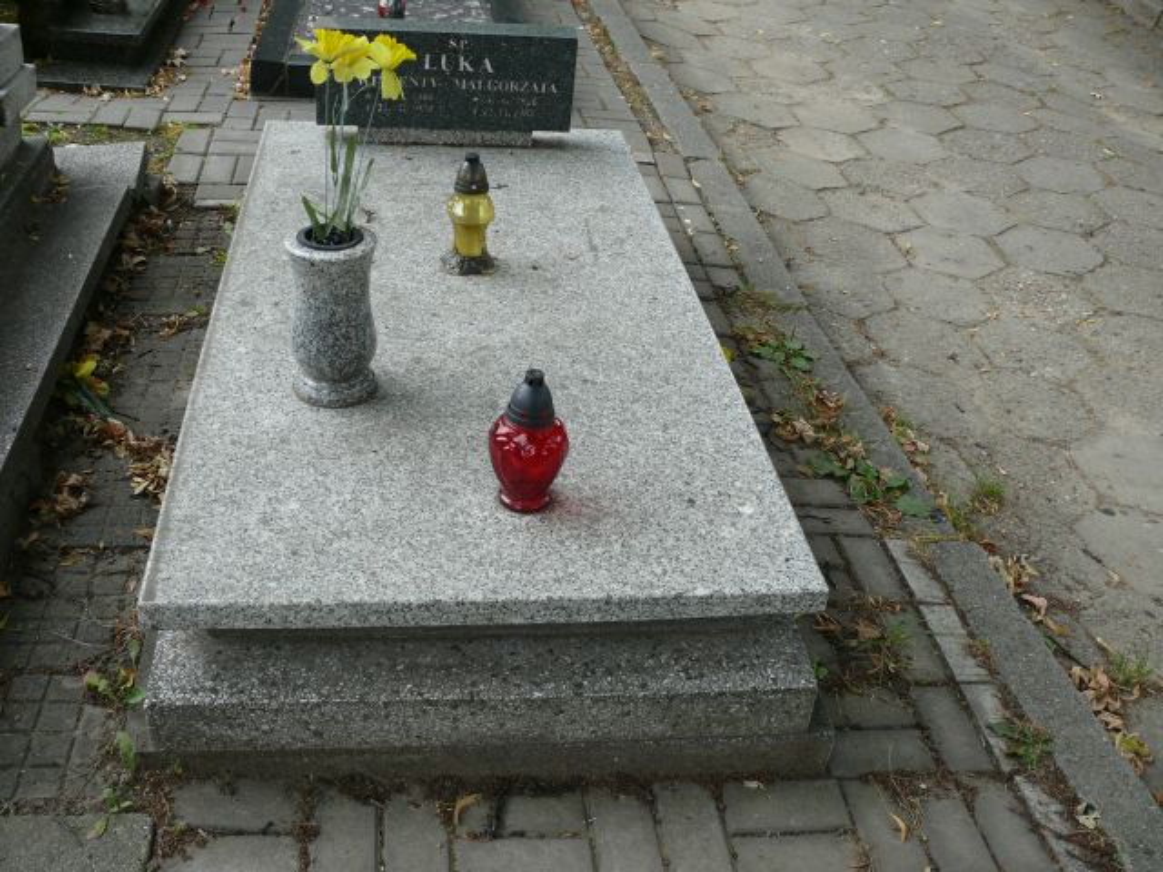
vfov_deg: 40.7
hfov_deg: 52.6
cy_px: 436
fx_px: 1176
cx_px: 582
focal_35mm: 35
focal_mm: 7.4
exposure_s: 1/100
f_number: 3.6
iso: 100
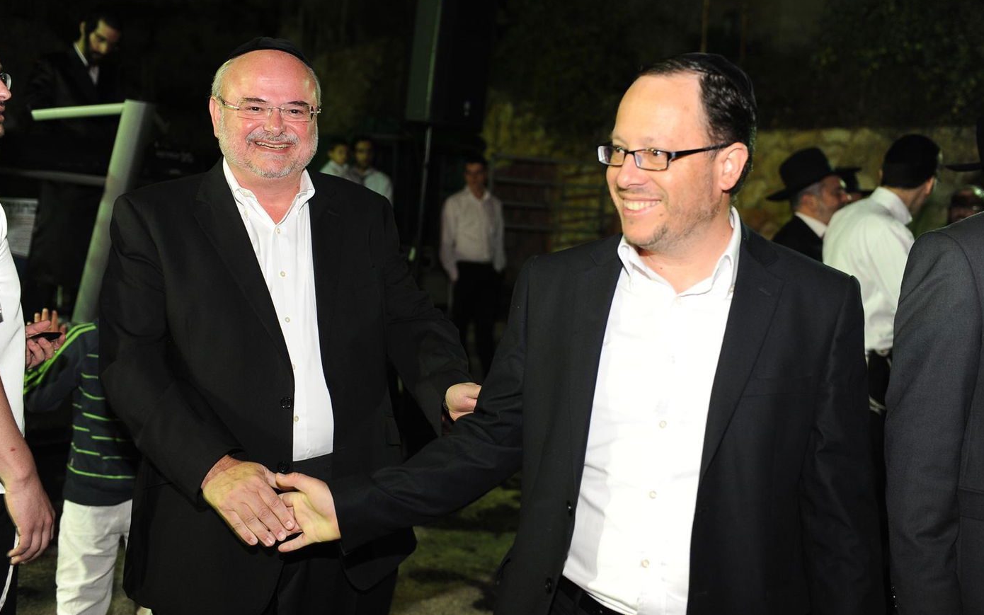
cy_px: 287
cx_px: 491
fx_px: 1046
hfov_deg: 50.4
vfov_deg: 32.8
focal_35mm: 39
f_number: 3.2
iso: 1250
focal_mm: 38
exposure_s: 1/125
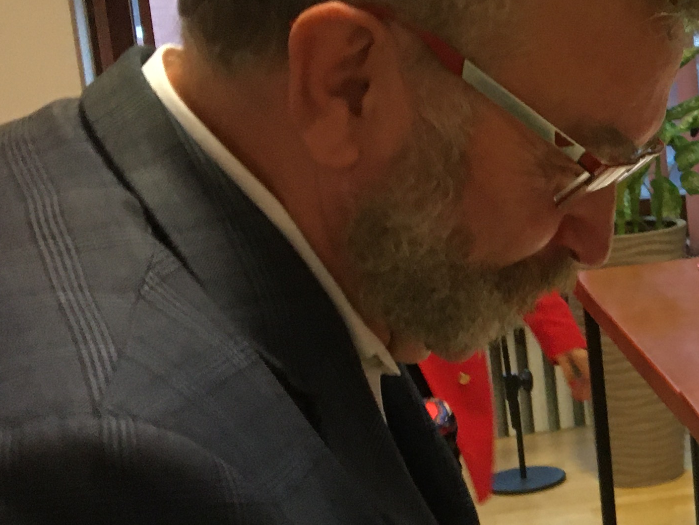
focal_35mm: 83
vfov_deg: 17.8
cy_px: 271
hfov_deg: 21.5
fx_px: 1676
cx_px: 886
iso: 200
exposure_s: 1/33
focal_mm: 4.15
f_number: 2.2
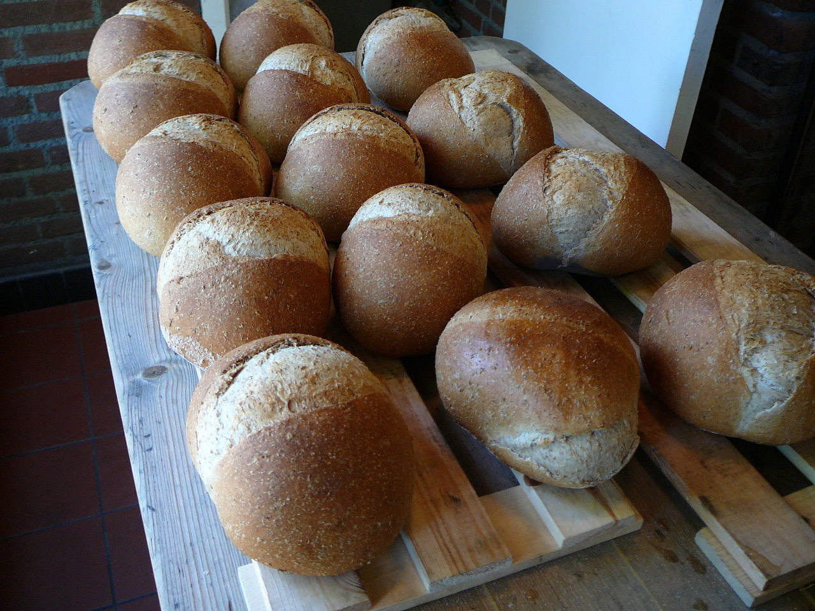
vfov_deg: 40.7
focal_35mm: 35
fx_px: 824
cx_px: 408
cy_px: 306
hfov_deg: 52.6
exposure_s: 1/40
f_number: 2.8
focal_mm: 5.2
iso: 125
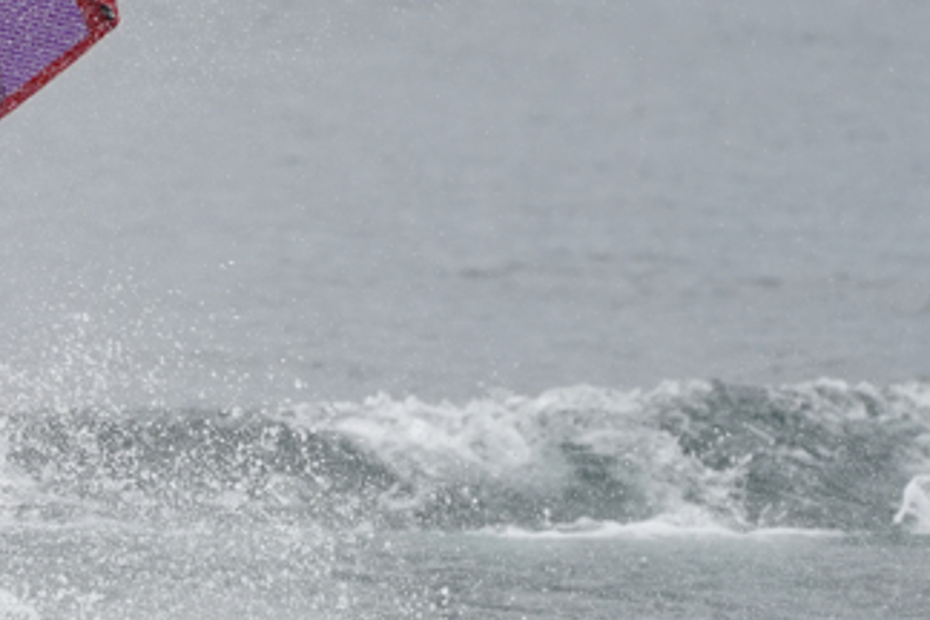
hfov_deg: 2.1
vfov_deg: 1.4
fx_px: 25960
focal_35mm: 1005
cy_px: 327
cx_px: -158
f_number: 5.6
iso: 500
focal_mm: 271
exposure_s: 1/1250
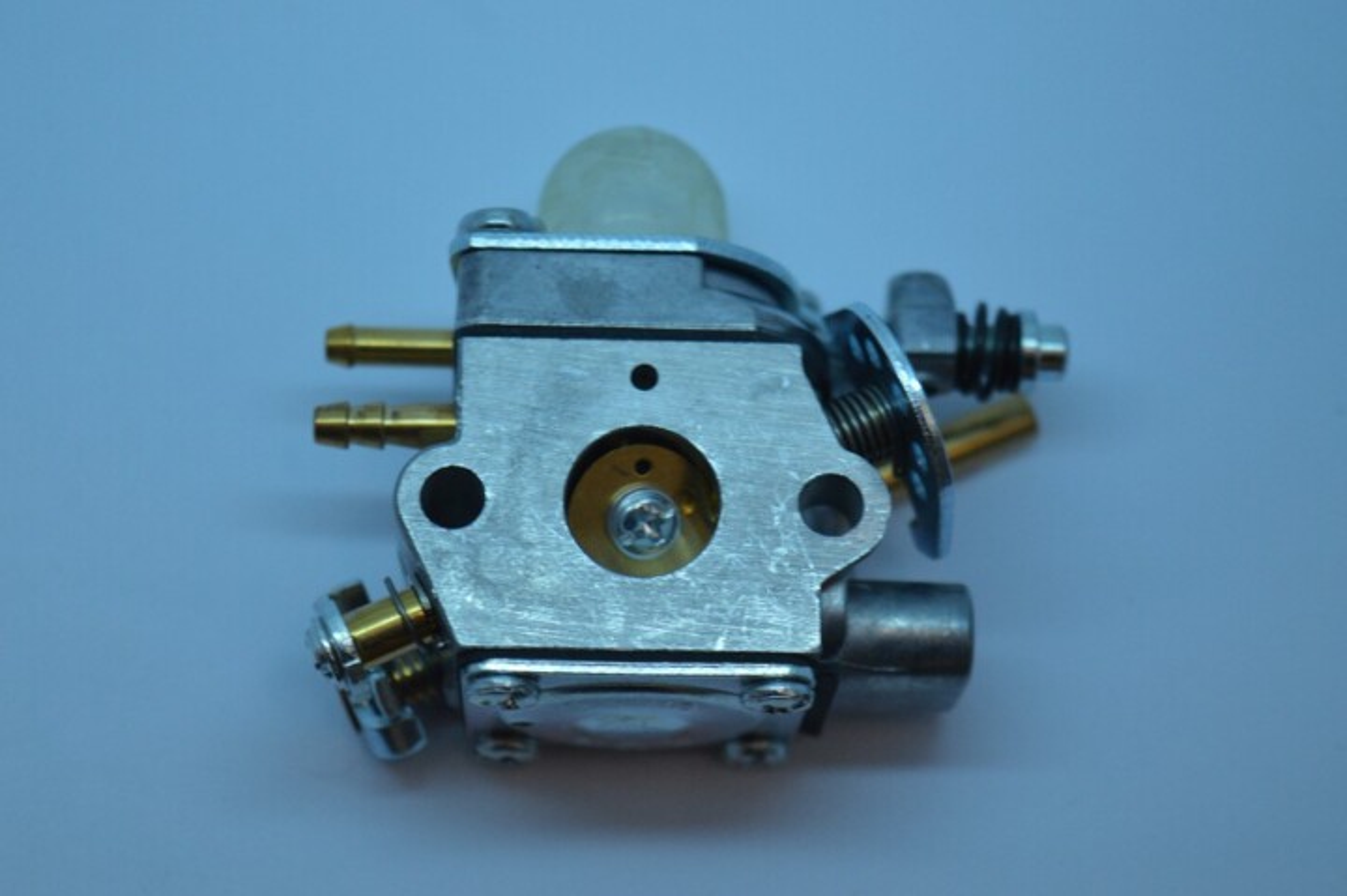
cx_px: 674
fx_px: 3085
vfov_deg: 16.5
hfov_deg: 24.6
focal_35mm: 82
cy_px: 448
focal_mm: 55
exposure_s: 1/125
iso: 400
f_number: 5.6
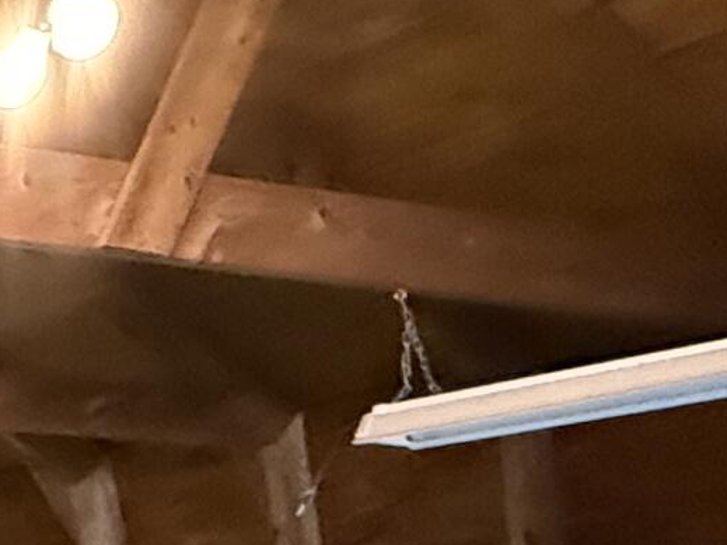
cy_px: 1118
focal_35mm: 81
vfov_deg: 14.7
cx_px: -818
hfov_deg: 16.6
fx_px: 1701
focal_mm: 2.22
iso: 1250
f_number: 2.2
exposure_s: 1/60
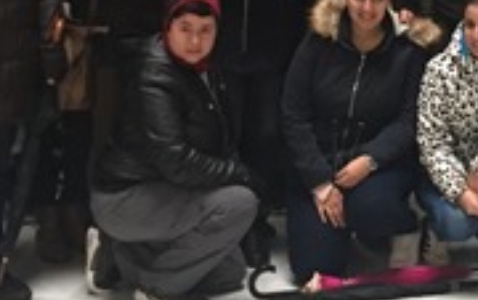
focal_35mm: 109
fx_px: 1422
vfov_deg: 11.8
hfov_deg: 18.6
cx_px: 486
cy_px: -56
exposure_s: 1/33
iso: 250
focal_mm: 4.15
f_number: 2.2
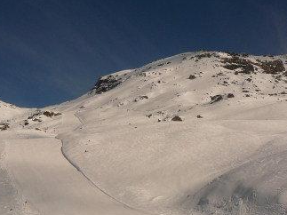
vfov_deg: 28.0
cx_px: 130
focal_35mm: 52
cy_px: 128
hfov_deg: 36.8
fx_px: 431
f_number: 5
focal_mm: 5.2
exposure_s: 1/1600
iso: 80
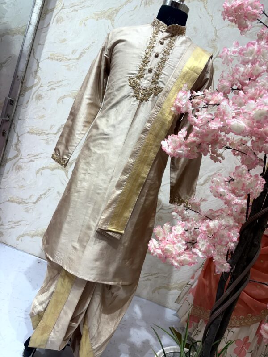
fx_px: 268
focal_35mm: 26
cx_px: 134
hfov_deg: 53.1
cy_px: 178
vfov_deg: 67.3
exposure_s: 1/100
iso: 40
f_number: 1.6
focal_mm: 5.96
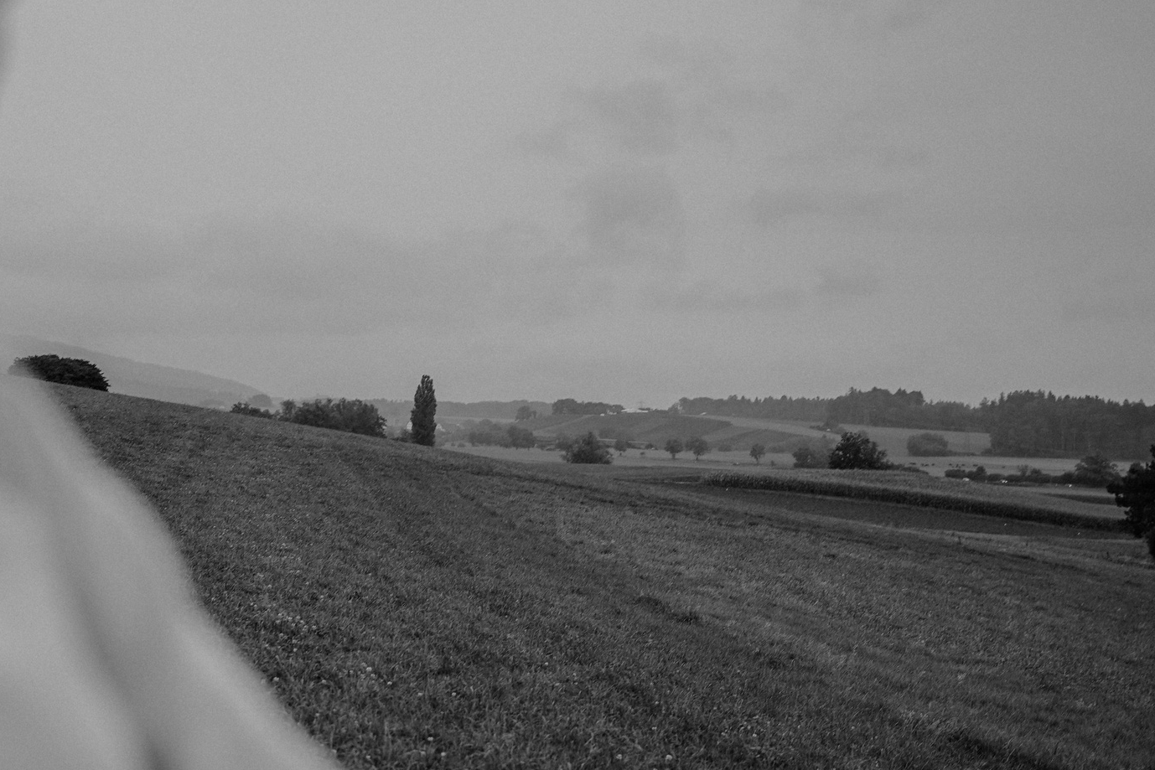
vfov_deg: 20.9
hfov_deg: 30.4
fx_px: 2085
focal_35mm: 65
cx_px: 265
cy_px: 430
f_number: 1.8
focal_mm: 35
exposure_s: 1/2000
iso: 100
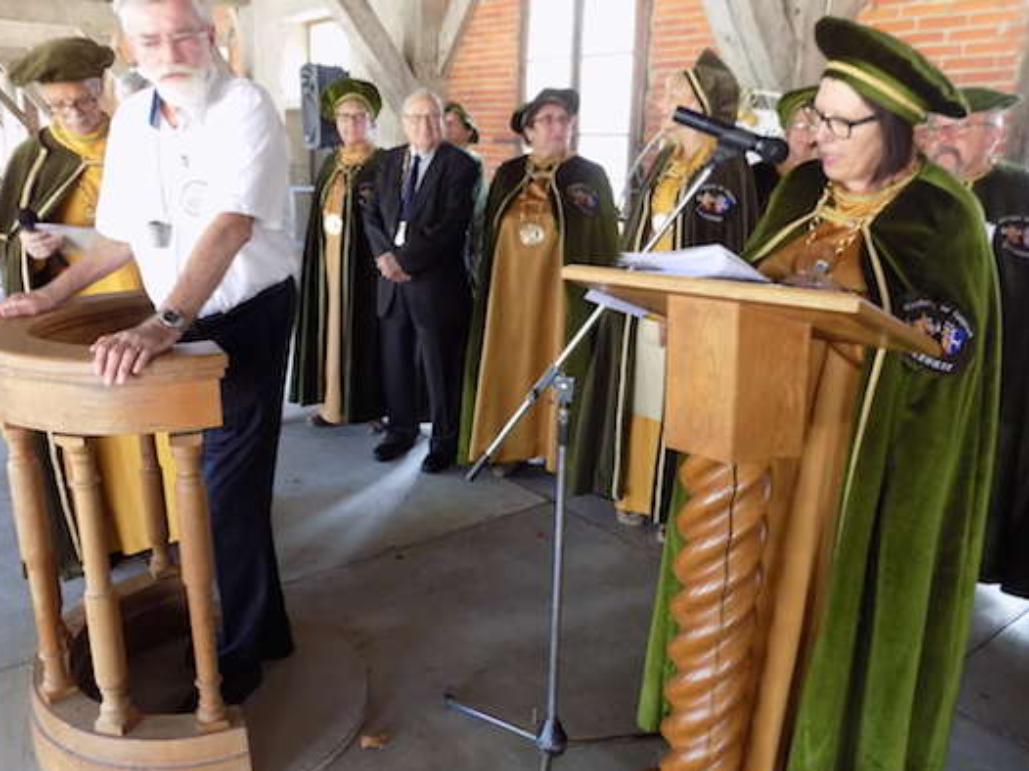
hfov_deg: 63.4
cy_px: 376
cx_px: 473
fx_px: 832
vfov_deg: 49.7
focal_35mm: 28
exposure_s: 1/30
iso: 360
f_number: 3.1
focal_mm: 4
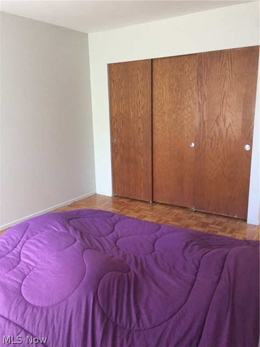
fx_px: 290
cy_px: 174
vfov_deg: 61.7
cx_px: 130
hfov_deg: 48.2
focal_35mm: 29
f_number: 2.2
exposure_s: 1/30
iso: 200
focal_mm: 4.15
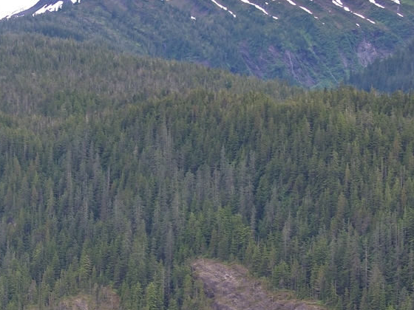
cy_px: 143
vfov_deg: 9.6
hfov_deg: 12.8
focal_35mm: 154
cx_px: 131
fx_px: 1842
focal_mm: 70
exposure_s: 1/160
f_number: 4.5
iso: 100
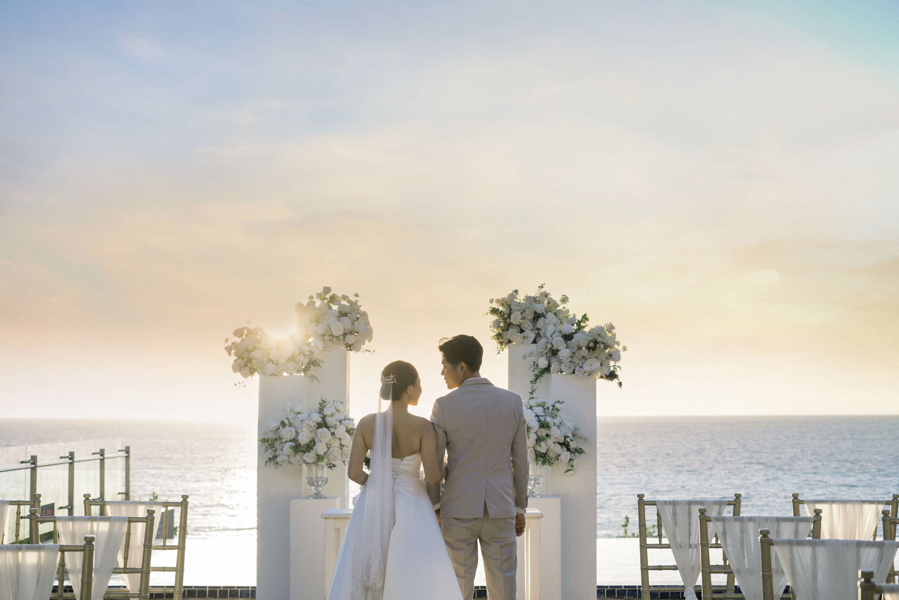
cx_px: 450
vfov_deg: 27.0
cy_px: 300
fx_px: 1249
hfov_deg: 39.6
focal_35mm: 50
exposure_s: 1/125
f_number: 4.5
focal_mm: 50
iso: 125
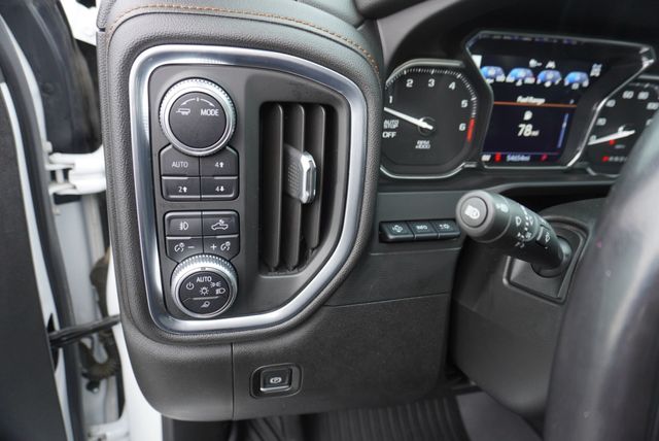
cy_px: 220
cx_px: 330
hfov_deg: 73.7
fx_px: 440
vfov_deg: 53.2
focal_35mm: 24
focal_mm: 16
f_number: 4
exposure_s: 1/60
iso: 400
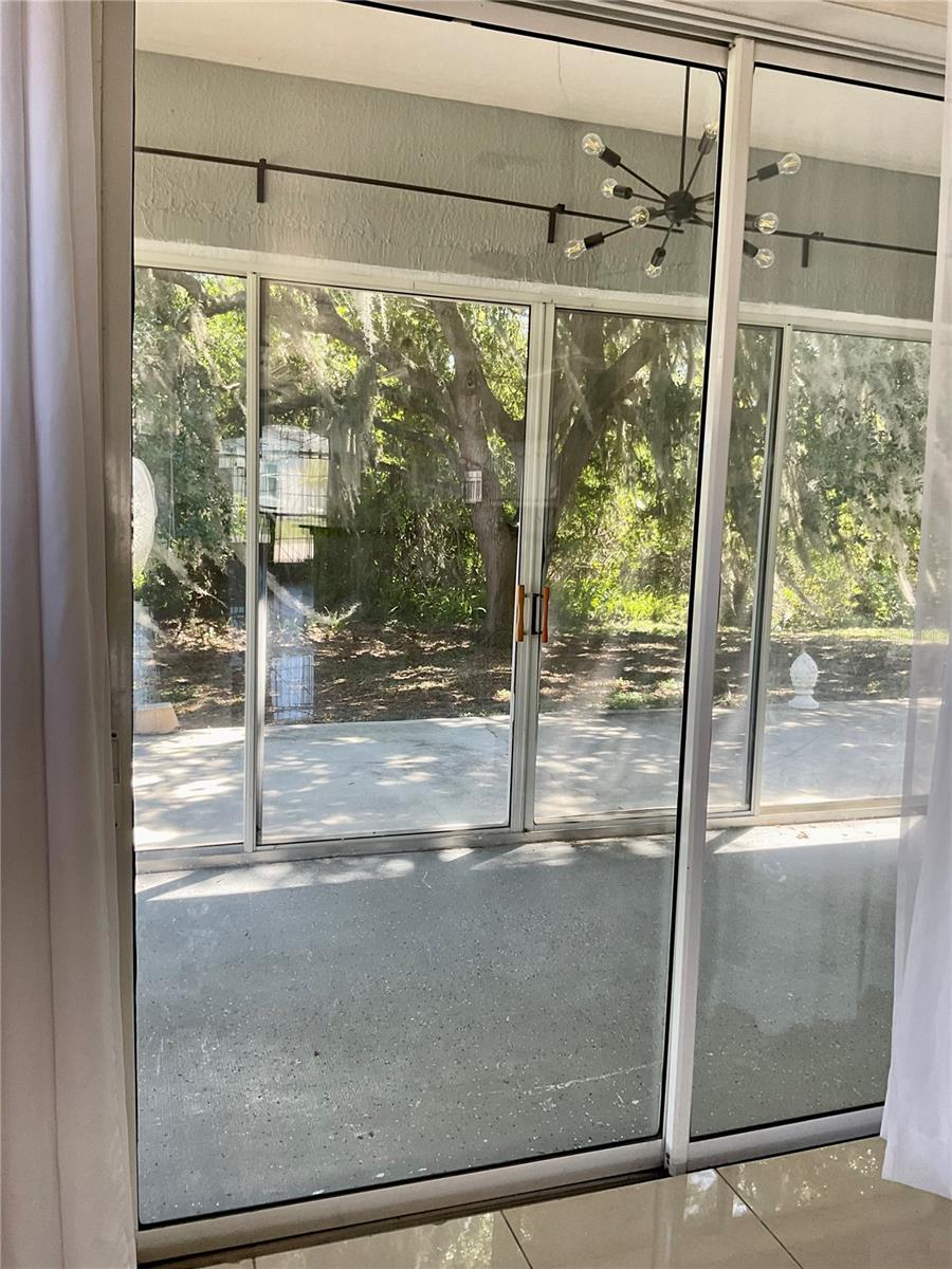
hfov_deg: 48.2
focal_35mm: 29
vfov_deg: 61.7
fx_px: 1063
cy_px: 634
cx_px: 476
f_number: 1.8
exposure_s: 1/120
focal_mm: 3
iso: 64
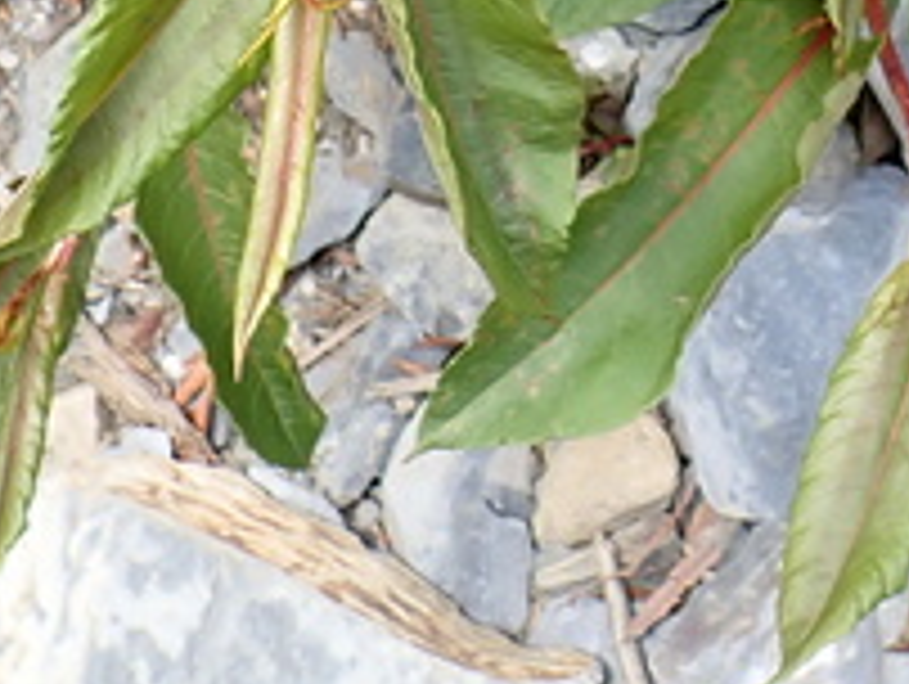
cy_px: -952
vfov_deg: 10.6
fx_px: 3181
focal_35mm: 121
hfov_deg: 15.9
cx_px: 927
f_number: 2.8
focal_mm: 4.5
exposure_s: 1/80
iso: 100
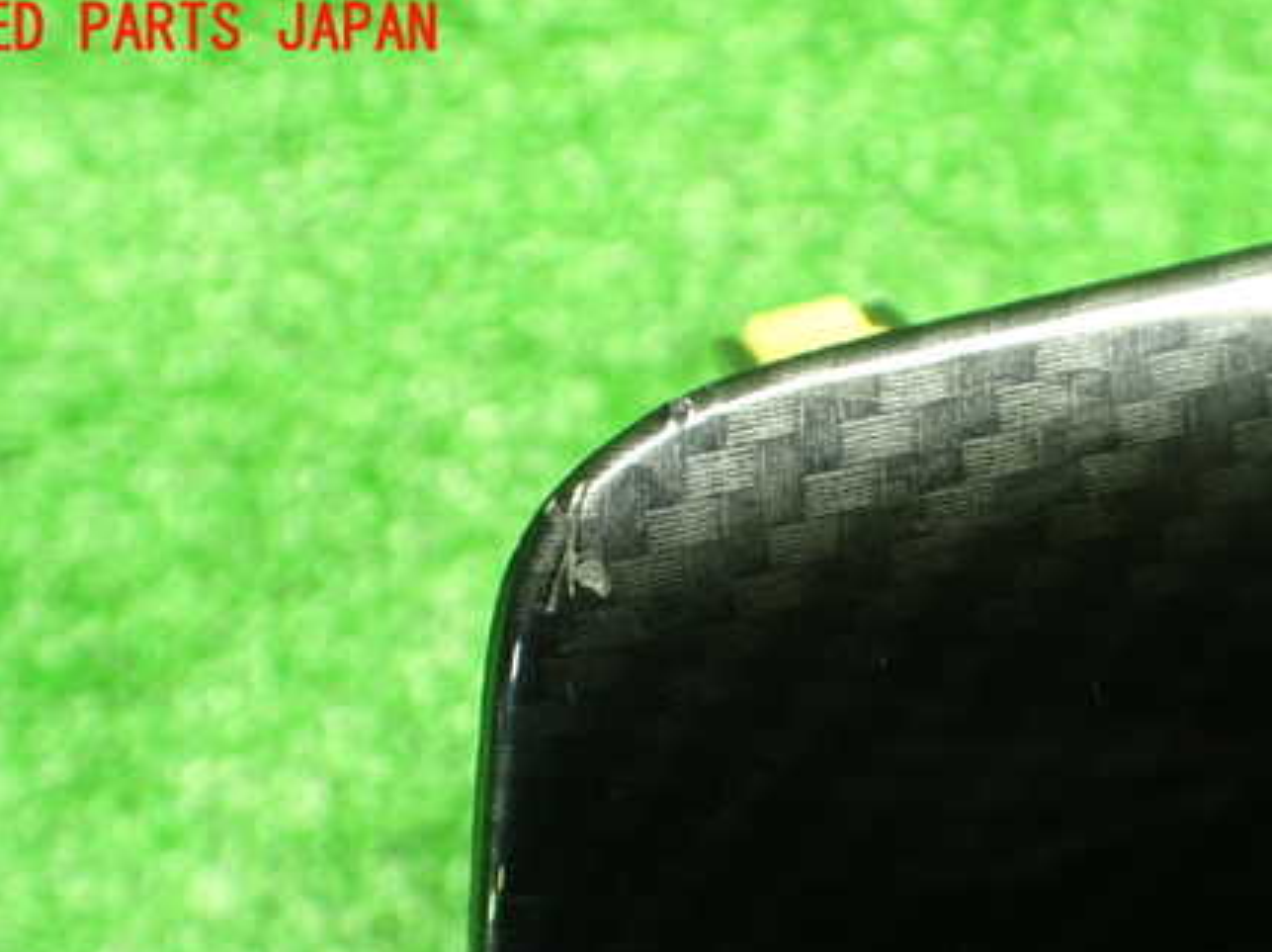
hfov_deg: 44.5
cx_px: 789
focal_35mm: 42
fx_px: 1542
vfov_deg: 33.9
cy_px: 661
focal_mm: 5.4
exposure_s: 1/30
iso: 800
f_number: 2.3
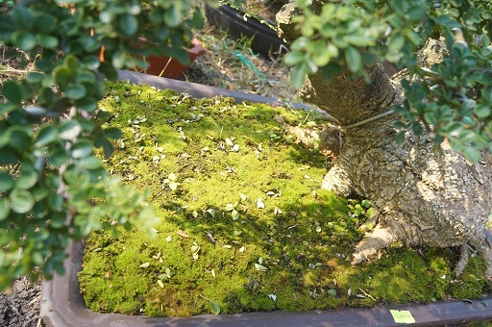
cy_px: 164
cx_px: 246
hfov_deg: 67.4
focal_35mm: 27
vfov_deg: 47.8
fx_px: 369
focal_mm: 18
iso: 200
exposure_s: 1/160
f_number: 6.3
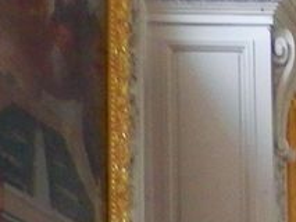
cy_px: 444
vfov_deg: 7.1
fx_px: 1737
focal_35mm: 203
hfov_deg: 8.1
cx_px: 945
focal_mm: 5
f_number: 3.2
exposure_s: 1/50
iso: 125
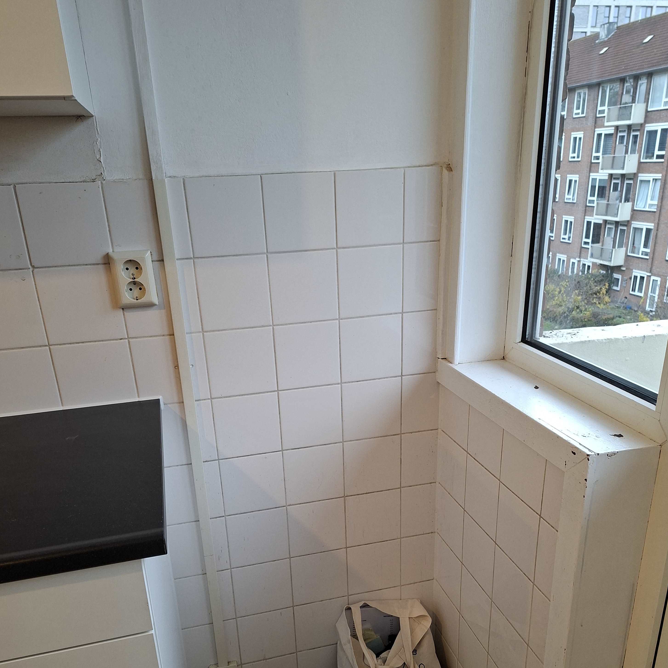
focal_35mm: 28
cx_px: 330
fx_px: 611
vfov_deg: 56.4
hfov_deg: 57.3
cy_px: 429
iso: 250
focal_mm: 5.54
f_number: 1.8
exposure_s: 1/100
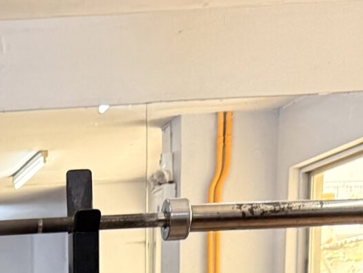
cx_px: -161
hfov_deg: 15.6
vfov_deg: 10.8
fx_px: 1227
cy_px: 648
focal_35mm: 117
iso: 320
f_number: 1.78
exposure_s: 1/50
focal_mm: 6.76
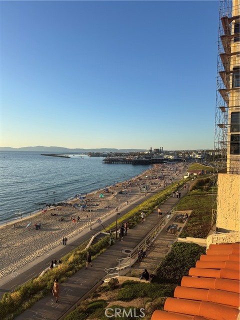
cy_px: 160
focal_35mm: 24
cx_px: 120
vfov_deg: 71.6
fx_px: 222
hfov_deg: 56.8
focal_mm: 6.76
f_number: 1.78
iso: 80
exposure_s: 1/2506
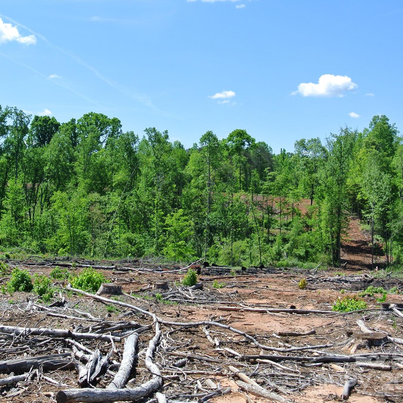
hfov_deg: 29.9
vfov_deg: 30.0
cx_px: 148
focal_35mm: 57
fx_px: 751
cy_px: 201
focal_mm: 16.3
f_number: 4.5
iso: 100
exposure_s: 1/640
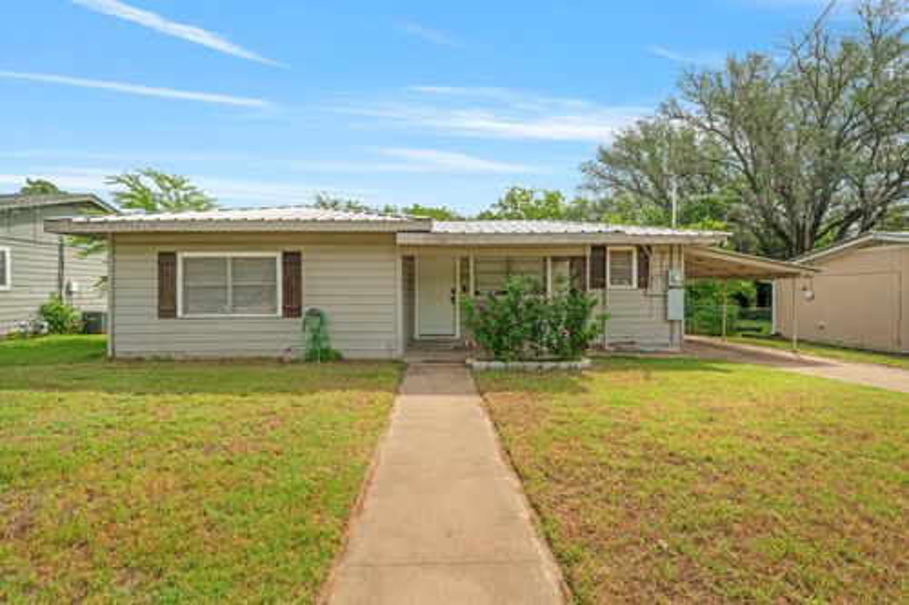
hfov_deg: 99.7
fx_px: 384
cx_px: 454
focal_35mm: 15
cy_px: 302
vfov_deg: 76.5
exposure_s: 1/800
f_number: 13
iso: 500
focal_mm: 15.2
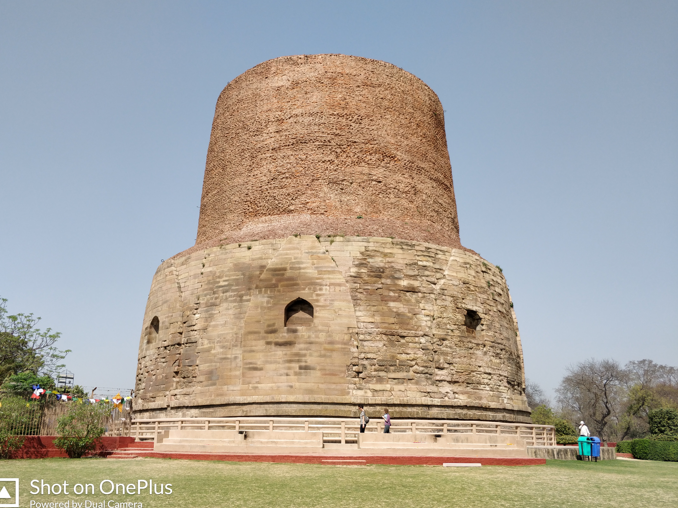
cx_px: 312
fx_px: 509
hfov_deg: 67.2
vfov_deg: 53.1
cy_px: 250
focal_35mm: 26
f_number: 1.7
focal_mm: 4.1
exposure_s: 1/1388
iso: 125
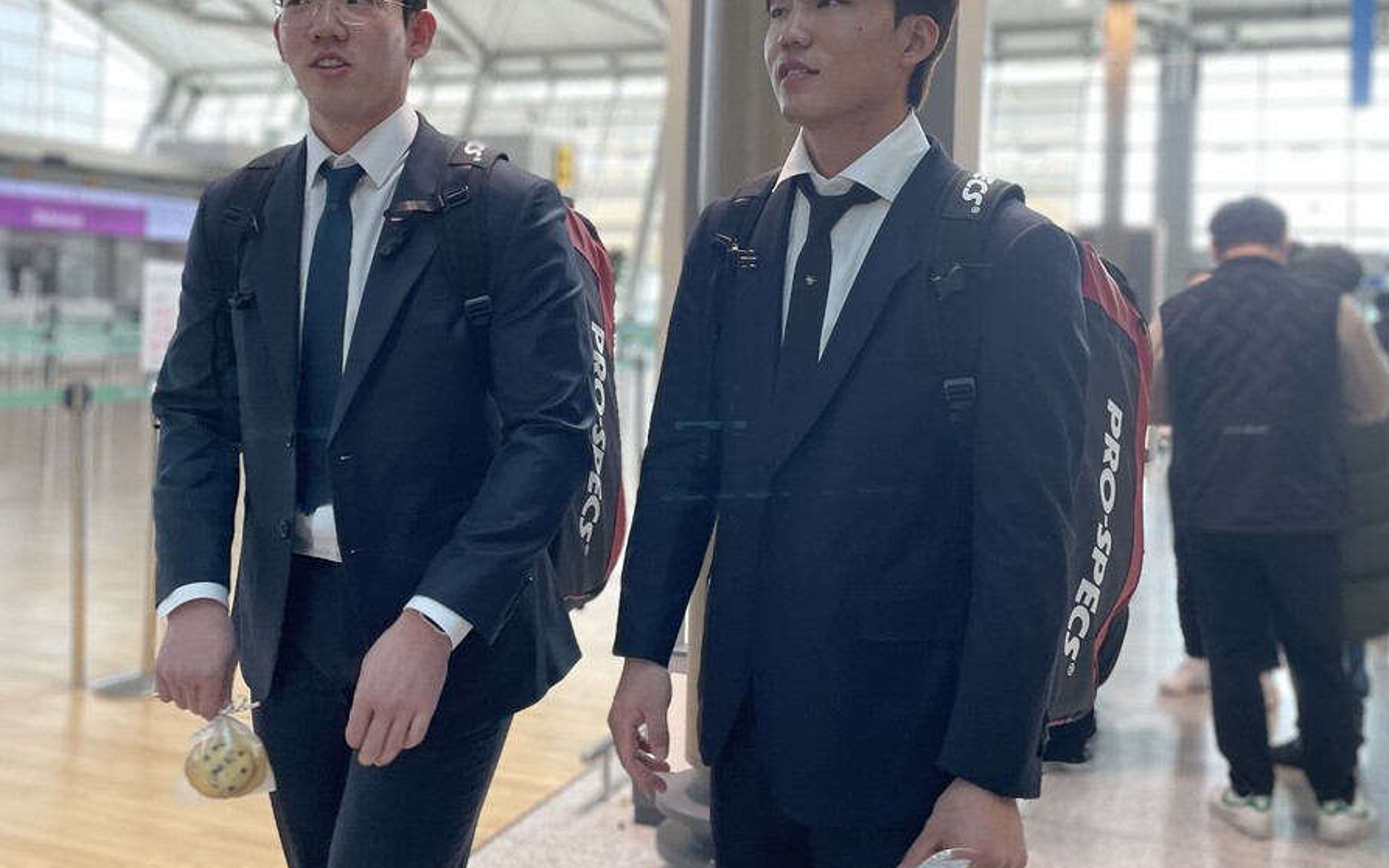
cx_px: 696
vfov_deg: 34.2
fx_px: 1401
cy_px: 307
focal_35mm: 37
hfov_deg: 52.7
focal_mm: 4.2
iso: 80
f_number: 1.6
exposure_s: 1/120
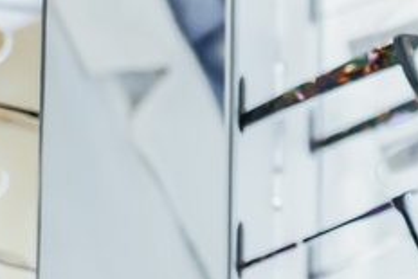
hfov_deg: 8.3
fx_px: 2800
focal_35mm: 241
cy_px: 95
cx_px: 730
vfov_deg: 5.7
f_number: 2
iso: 250
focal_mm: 35
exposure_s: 1/320
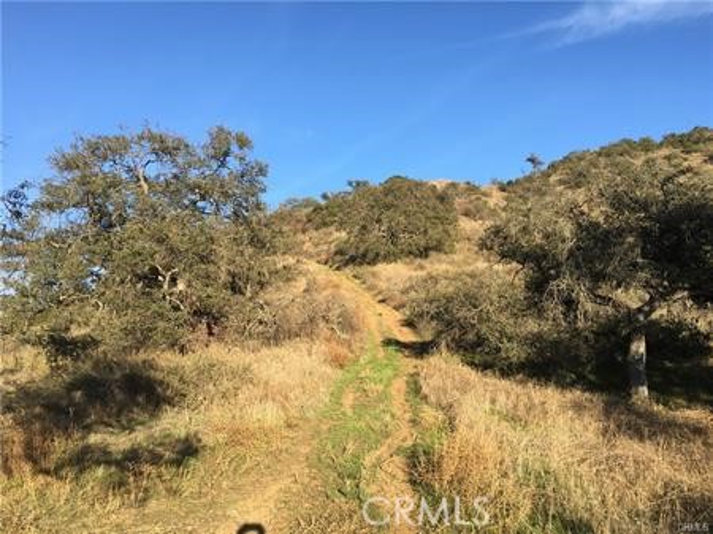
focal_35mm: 29
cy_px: 267
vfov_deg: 48.2
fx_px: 597
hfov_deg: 61.7
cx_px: 356
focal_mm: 4.15
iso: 25
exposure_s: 1/754
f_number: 2.2
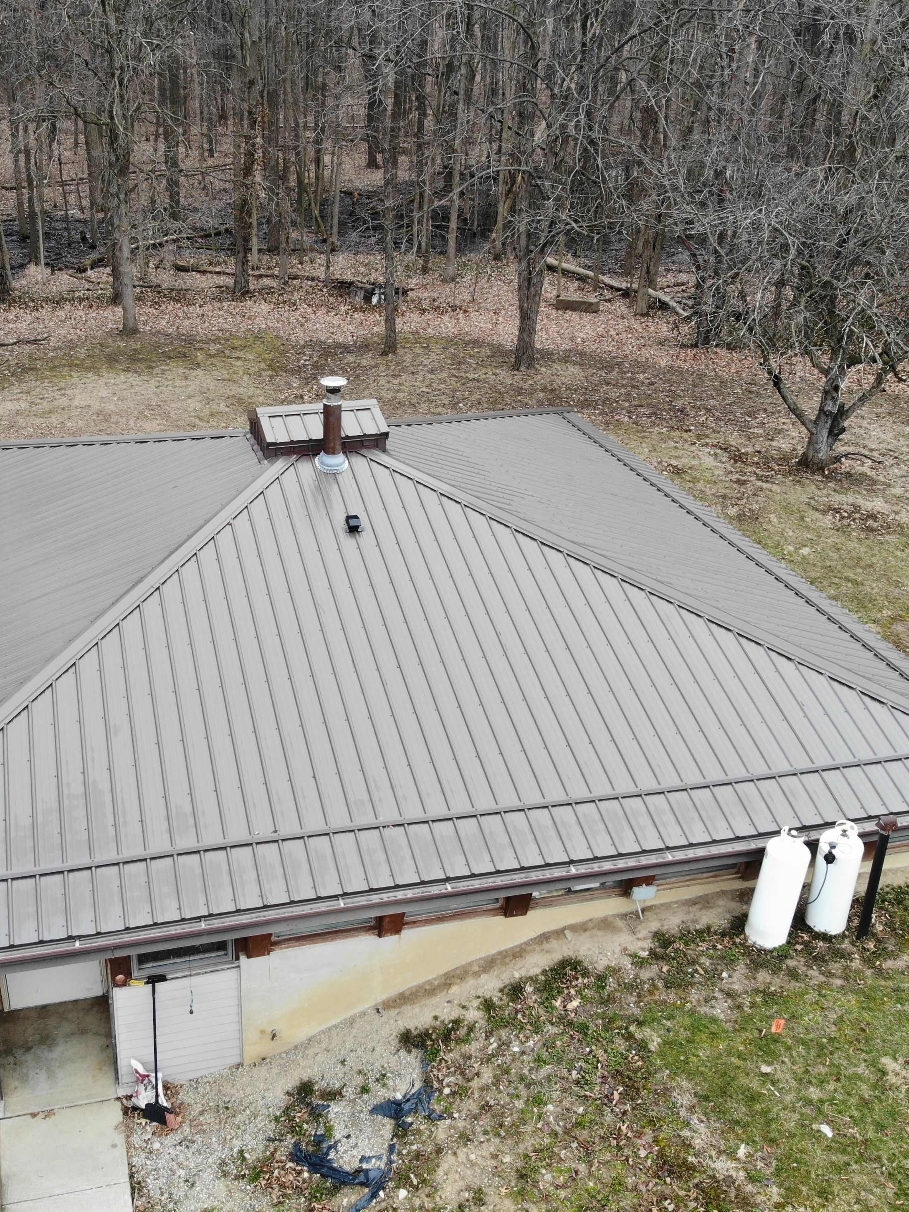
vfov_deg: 55.3
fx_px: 1155
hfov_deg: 42.6
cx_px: 341
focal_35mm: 33
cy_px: 591
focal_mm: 4.5
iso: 114
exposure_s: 1/48.8
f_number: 2.8
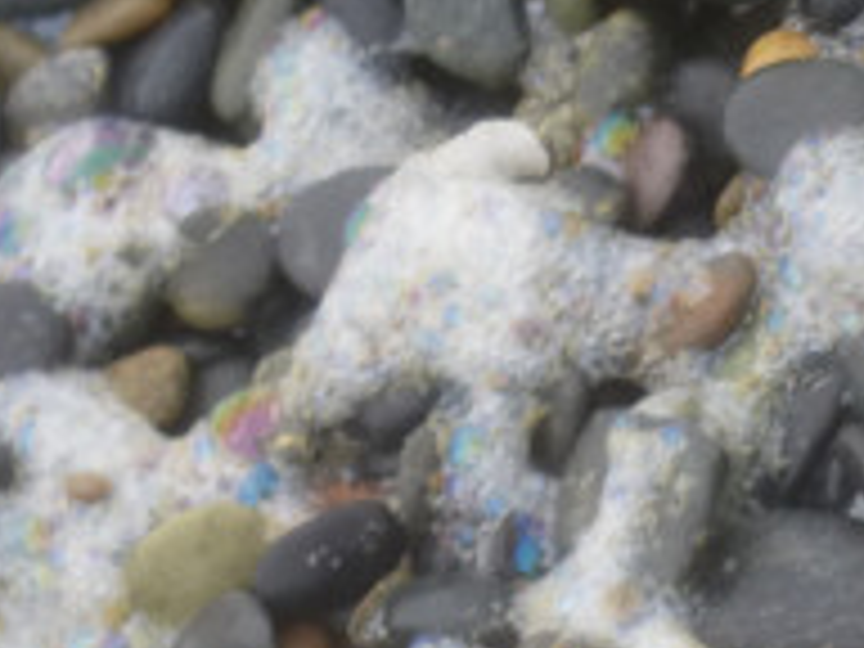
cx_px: 896
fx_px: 7463
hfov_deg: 6.6
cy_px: 610
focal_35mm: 299
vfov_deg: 5.0
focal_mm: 10.9
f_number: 4.5
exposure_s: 1/100
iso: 100
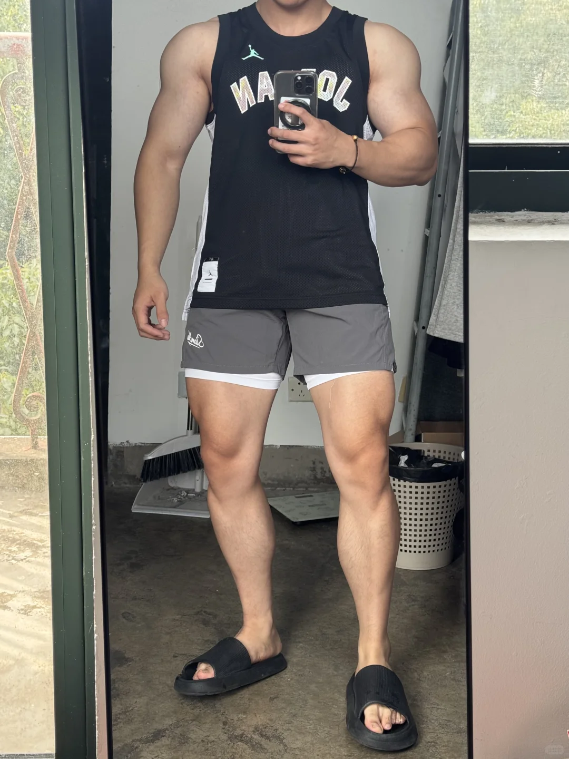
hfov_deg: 30.3
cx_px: 284
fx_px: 1052
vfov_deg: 39.7
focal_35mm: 48
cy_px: 380
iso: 64
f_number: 1.78
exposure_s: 1/121
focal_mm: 6.76
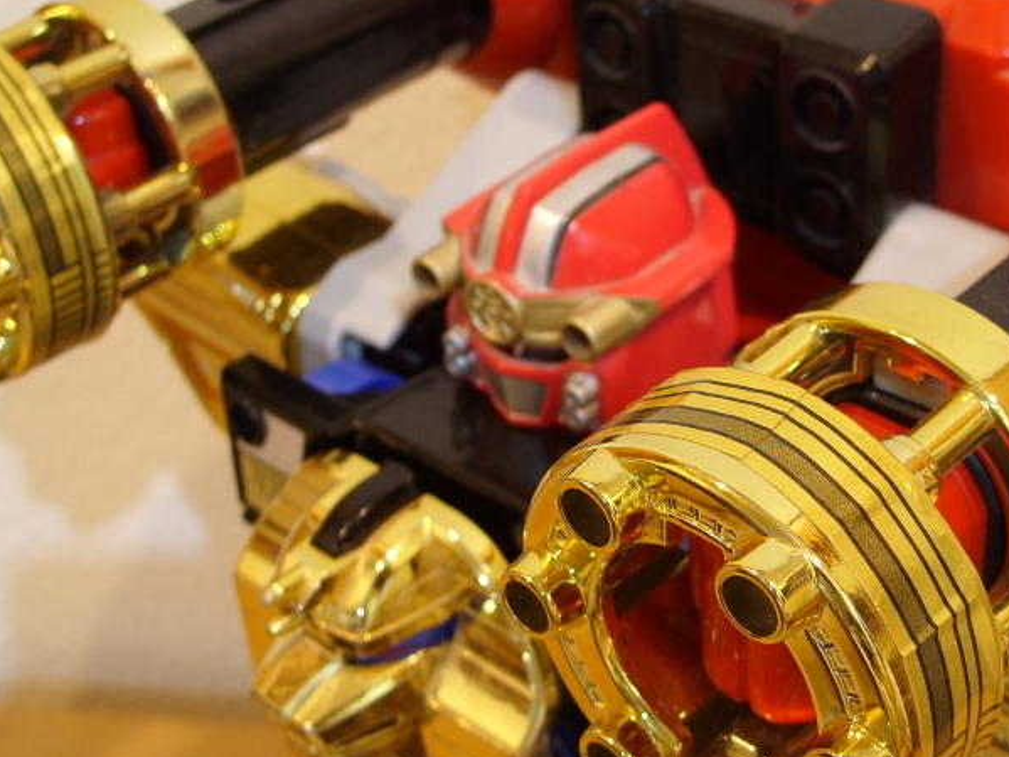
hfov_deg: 29.6
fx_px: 1894
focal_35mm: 65
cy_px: 347
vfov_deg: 22.6
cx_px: 669
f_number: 2.8
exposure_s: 1/1.5
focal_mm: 7.8
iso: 50
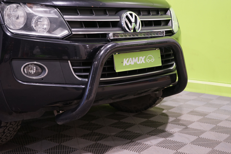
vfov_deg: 24.6
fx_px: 353
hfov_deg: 36.3
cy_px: 77
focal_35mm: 55
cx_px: 116
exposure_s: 1/15
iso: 640
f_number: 5
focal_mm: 55
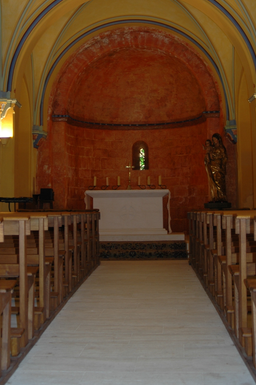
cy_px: 79
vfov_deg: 29.0
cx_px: 116
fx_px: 727
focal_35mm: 68
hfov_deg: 20.0
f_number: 3.3
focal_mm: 28
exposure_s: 1/60
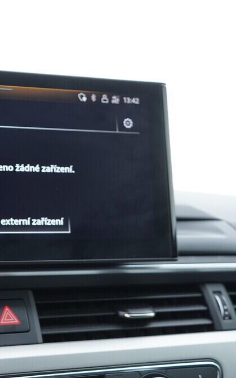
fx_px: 577
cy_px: 190
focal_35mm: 56
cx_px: -14
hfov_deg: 22.1
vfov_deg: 36.3
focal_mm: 24
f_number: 2.8
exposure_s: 1/40
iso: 250
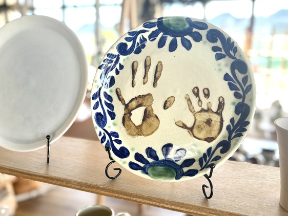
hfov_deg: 50.0
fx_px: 308
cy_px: 103
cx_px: 125
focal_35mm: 37
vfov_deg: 38.7
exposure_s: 1/171
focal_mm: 5.96
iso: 50
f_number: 1.6
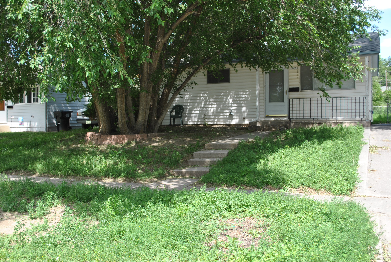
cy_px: 131
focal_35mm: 36
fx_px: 391
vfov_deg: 37.0
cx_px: 196
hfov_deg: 53.1
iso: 100
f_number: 5.6
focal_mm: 24
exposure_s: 1/200
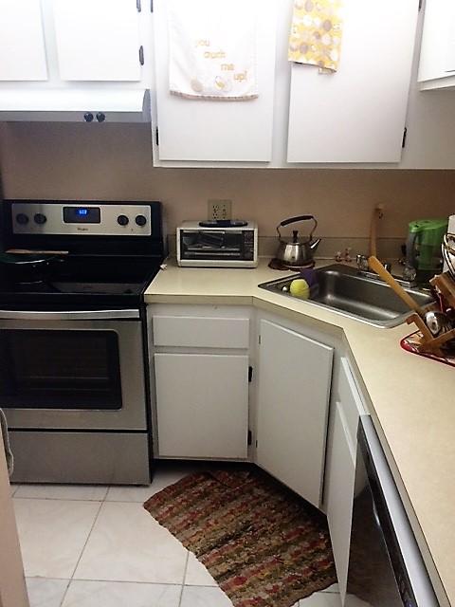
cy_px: 304
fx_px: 508
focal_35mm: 29
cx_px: 228
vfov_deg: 61.7
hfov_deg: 48.2
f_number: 2.2
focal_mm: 4.15
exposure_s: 1/30
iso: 50
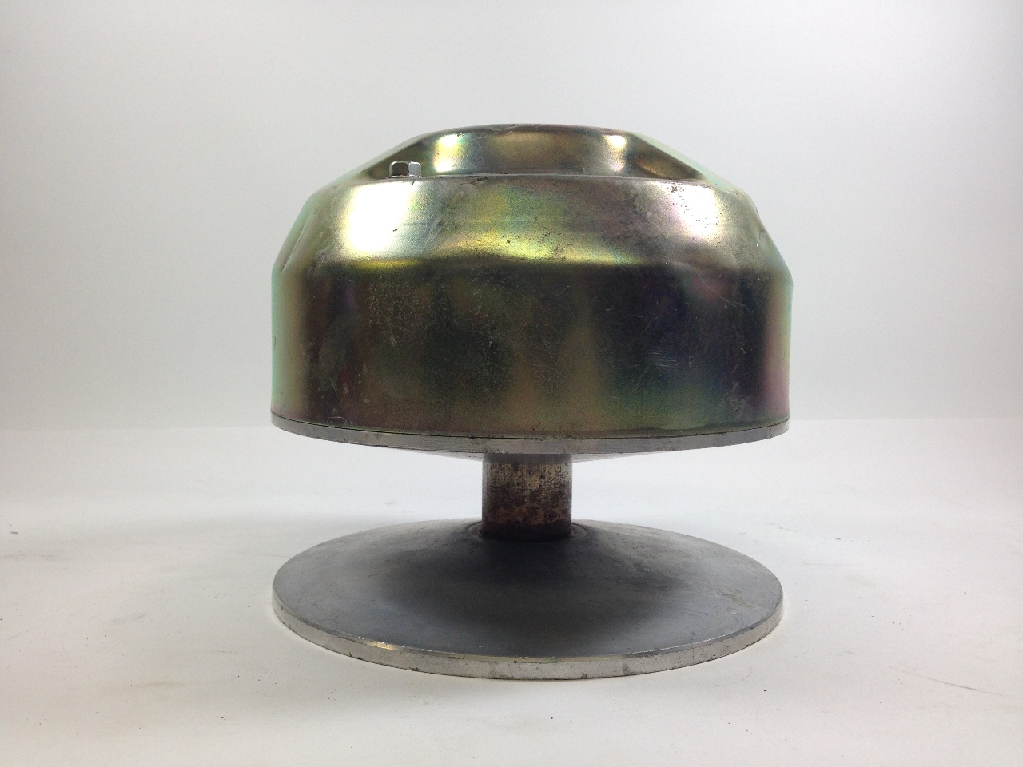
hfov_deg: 55.4
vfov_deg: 42.9
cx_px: 512
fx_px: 975
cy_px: 384
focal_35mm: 33
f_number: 2.4
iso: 80
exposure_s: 1/120
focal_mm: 4.12
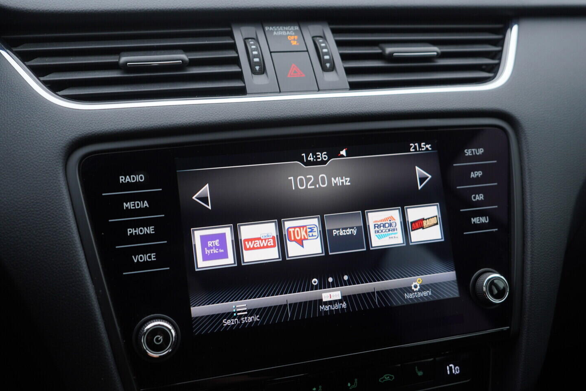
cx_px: 293
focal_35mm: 36
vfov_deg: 36.9
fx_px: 586
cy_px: 196
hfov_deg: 53.1
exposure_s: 1/50
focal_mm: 24
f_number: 3.2
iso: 125
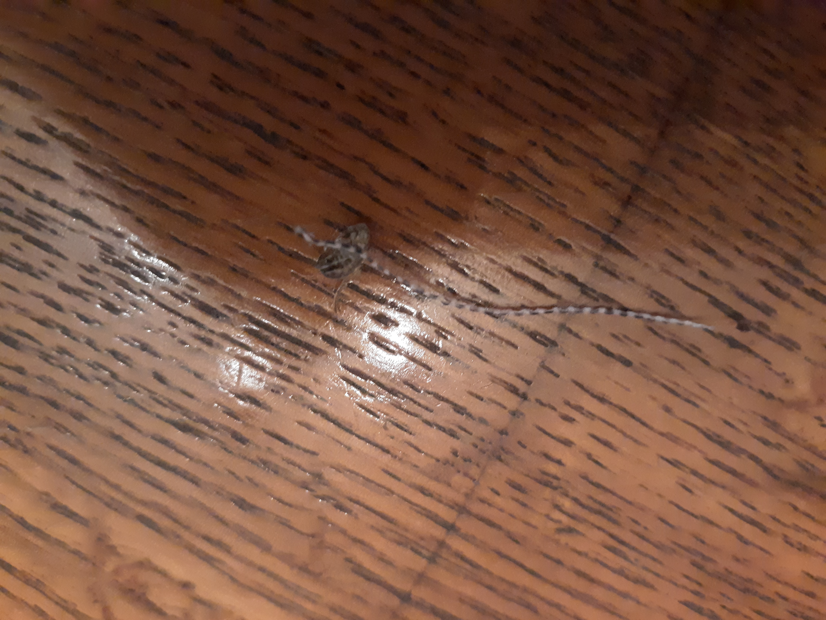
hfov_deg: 63.4
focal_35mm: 28
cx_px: 413
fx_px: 668
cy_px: 310
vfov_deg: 49.7
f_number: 1.7
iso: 640
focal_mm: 3.7
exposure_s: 1/15
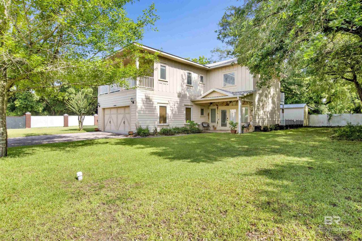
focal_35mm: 18
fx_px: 181
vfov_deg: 67.4
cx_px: 181
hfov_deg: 90.0
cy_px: 120
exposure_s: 1/200
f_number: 11
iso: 200
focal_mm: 18
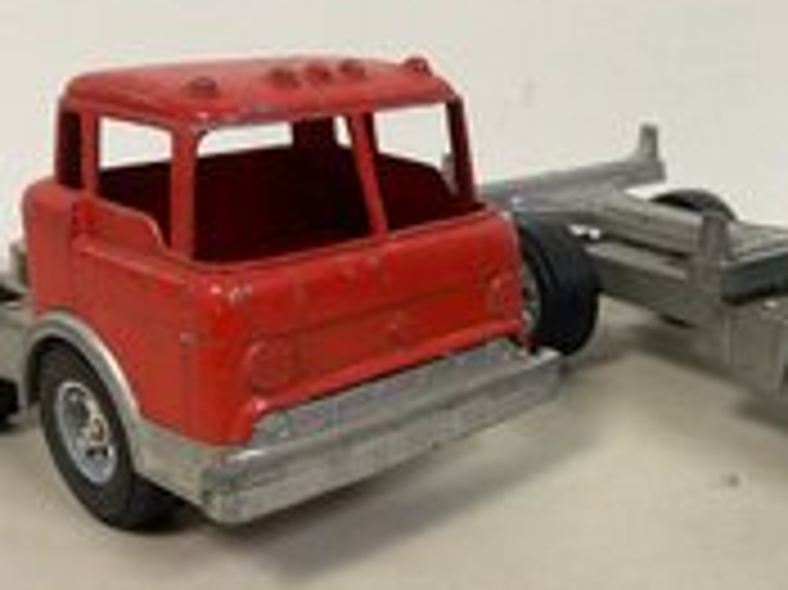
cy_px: 367
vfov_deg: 28.4
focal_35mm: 51
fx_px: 1160
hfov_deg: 36.6
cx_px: 592
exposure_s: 1/60
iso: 100
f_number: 1.6
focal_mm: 4.2
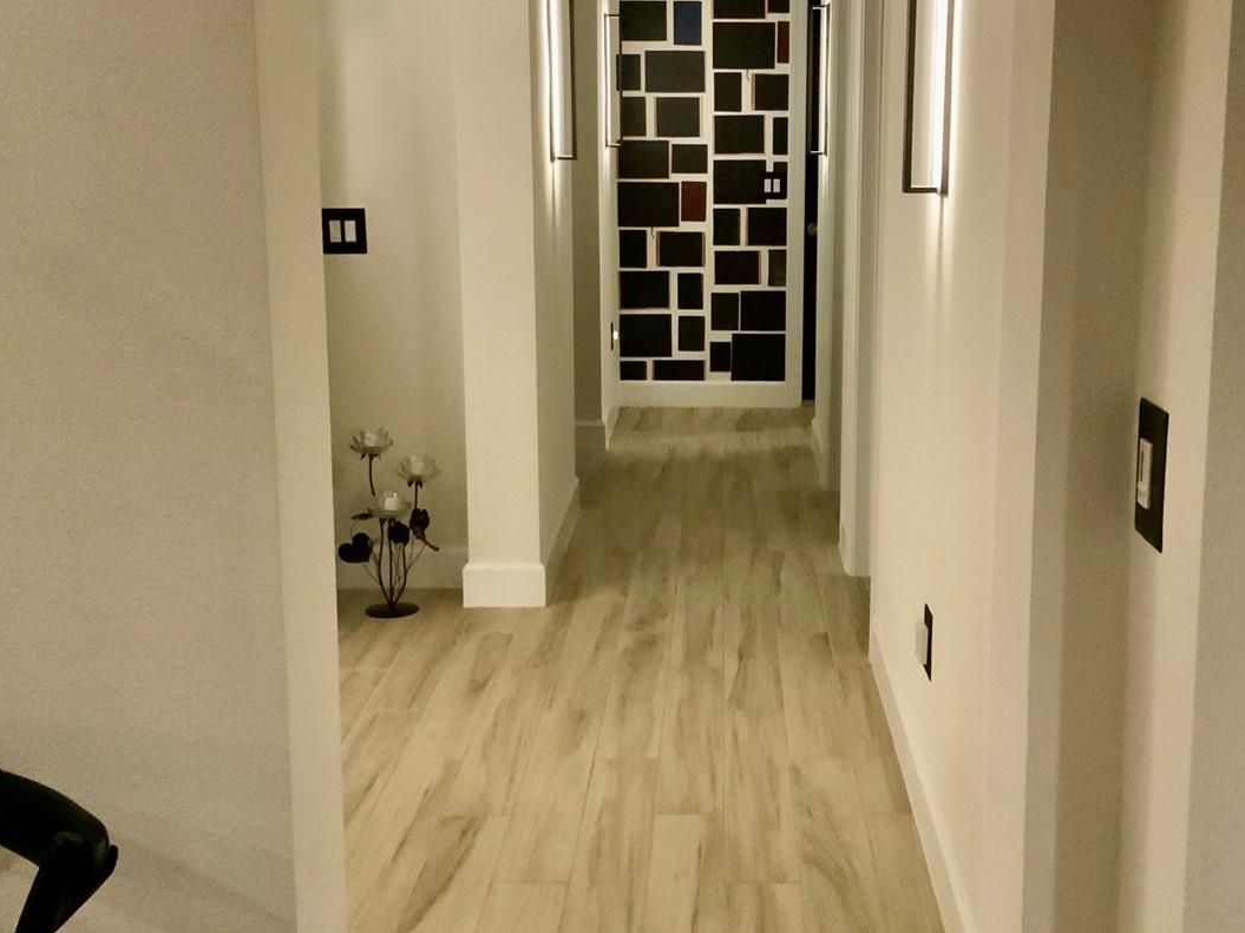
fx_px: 1582
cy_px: 387
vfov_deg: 32.8
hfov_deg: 42.8
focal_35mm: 44
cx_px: 738
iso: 500
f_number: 1.8
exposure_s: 1/30
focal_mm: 3
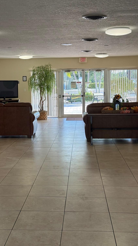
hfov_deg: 22.6
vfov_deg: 39.2
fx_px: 345
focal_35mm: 53
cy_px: 124
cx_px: 55
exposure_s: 1/206
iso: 64
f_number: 1.78
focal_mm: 6.76
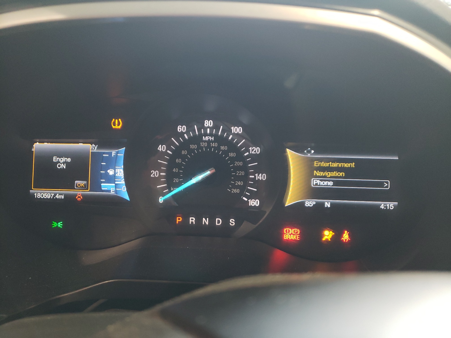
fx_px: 339
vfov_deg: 53.1
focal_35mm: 26
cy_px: 169
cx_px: 226
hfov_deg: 67.3
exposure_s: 1/50
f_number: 1.5
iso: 214
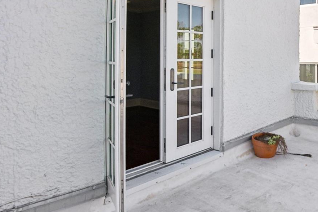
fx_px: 256
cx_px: 278
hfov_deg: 56.2
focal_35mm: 29
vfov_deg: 43.6
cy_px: 56
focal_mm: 16
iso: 400
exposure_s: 1/1250
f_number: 8
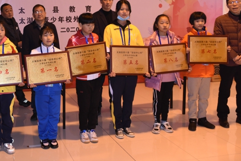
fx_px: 321
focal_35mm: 48
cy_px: 43
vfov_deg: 27.8
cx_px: 45
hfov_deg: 39.3
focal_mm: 27
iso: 1250
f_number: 4
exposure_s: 1/200
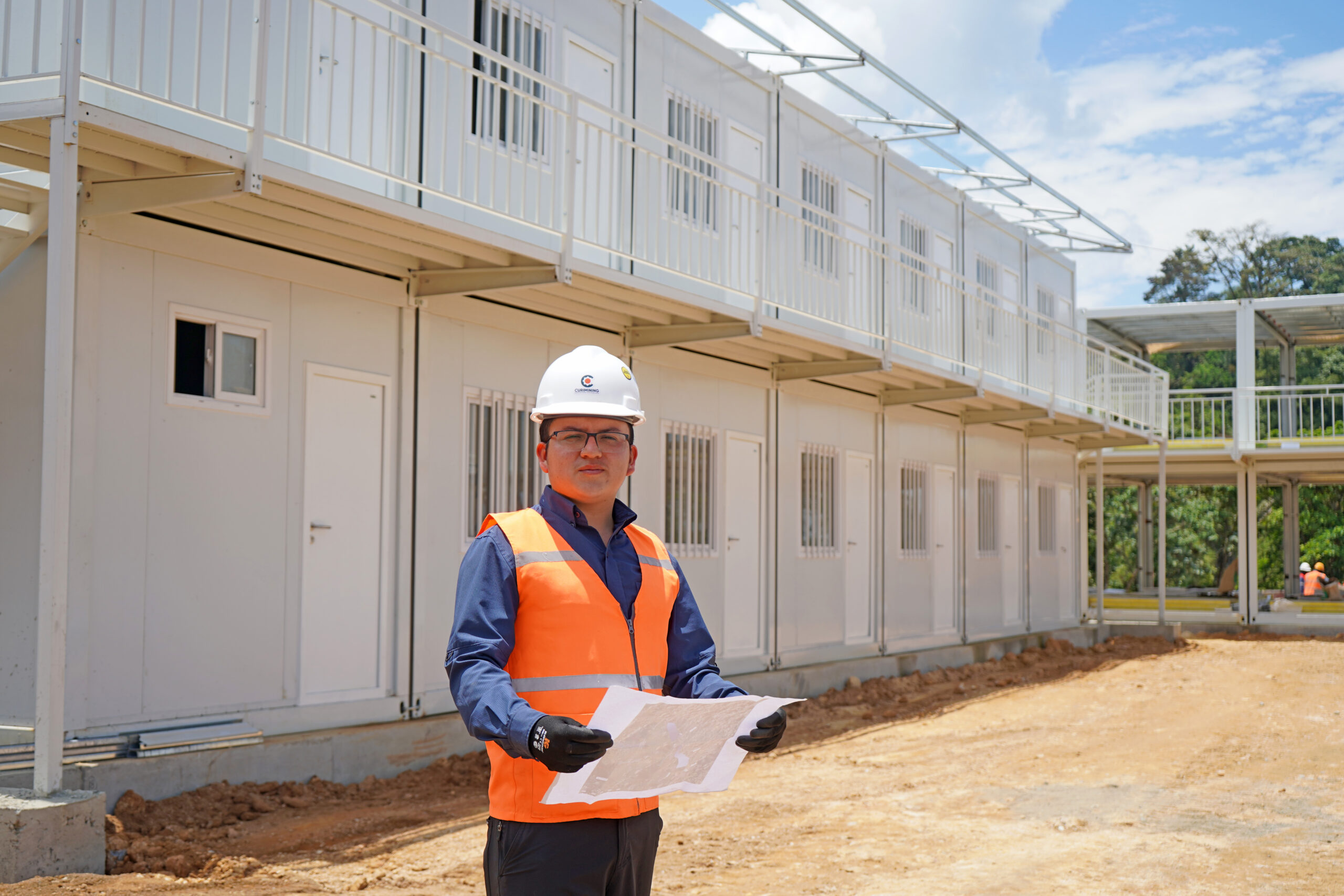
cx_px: 672
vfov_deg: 30.5
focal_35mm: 44
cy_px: 448
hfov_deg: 44.5
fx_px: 1643
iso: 100
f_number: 5
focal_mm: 44
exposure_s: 1/500
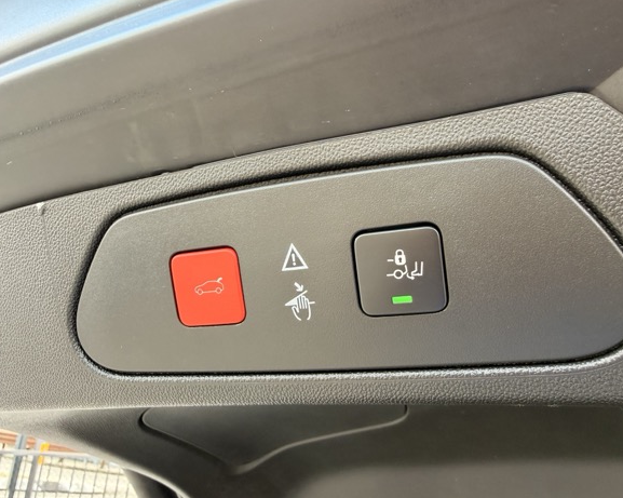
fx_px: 479
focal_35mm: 26
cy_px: 258
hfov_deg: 65.9
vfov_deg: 54.9
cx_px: 343
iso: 160
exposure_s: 1/121
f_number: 2.2
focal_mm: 2.22
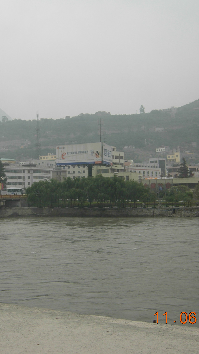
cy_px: 176
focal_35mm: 53
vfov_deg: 39.2
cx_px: 75
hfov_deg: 22.6
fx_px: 498
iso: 50
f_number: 2.7
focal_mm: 7.5
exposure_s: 1/373
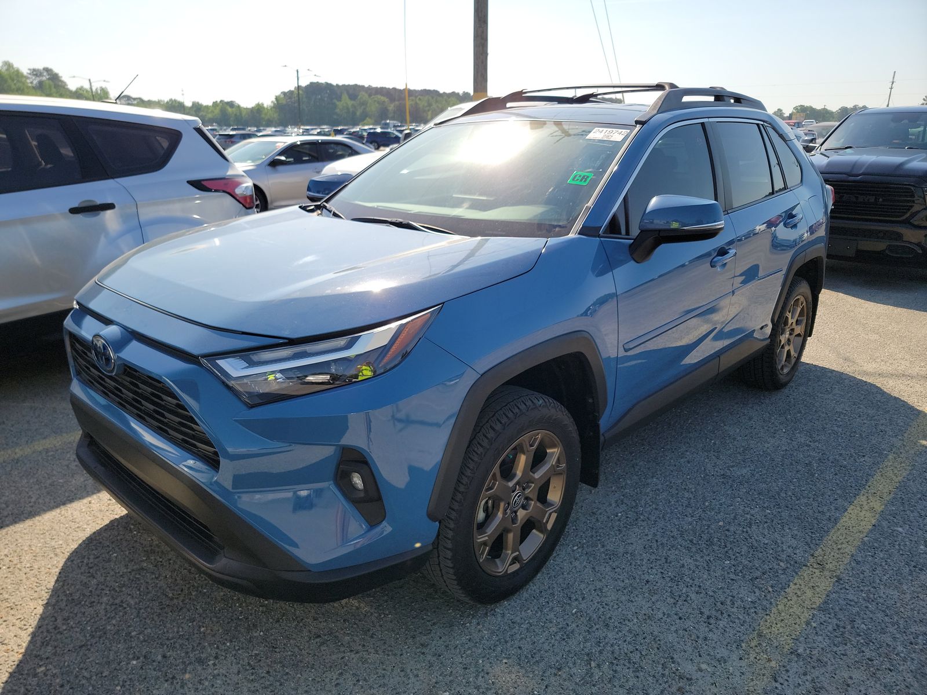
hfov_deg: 71.6
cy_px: 348
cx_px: 464
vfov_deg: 56.8
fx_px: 643
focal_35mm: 24
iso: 50
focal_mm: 6.7
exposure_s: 1/736
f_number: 1.8
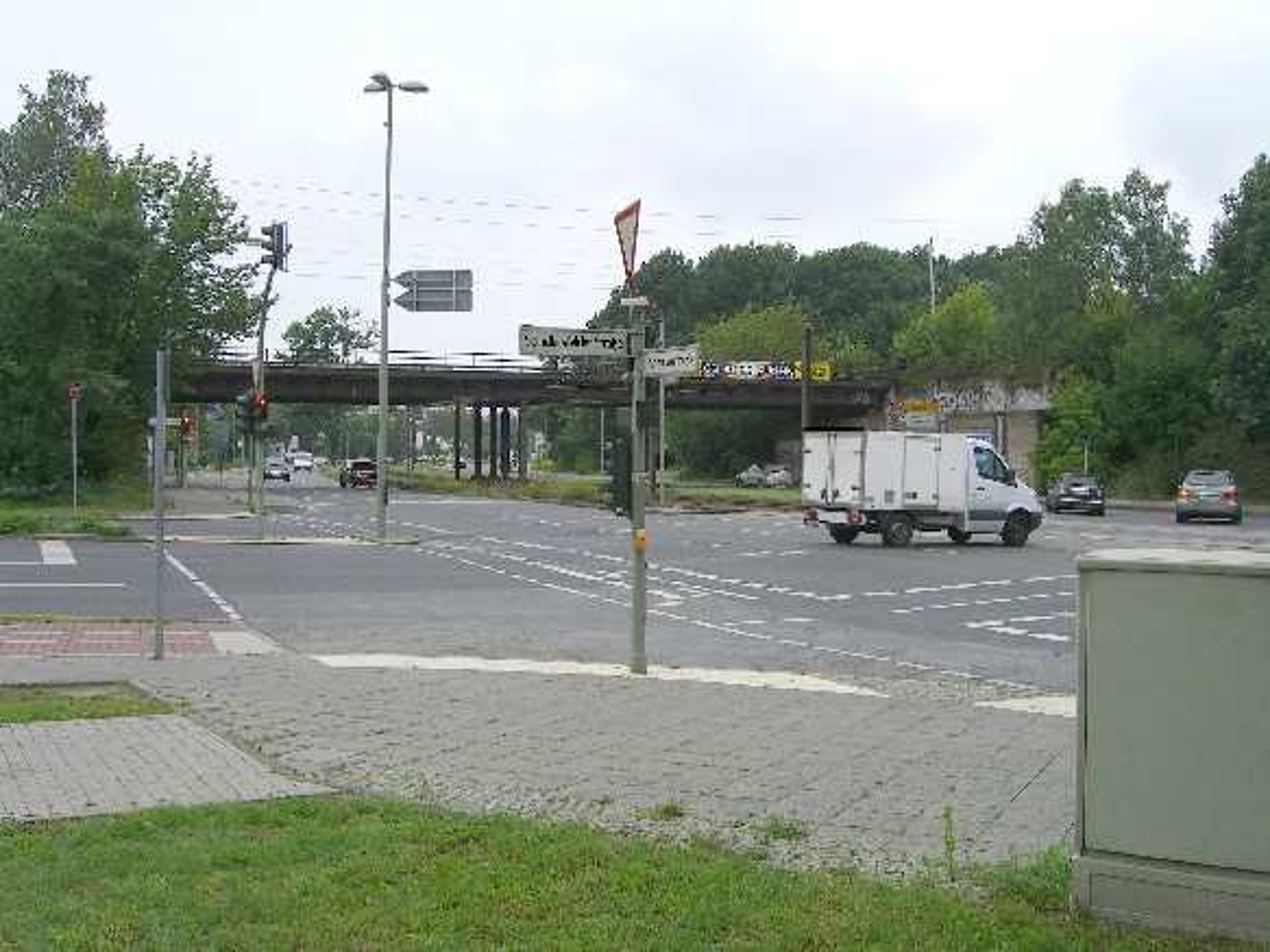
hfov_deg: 49.0
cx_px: 635
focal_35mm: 38
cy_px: 476
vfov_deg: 37.7
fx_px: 1394
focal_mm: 7.9
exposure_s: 1/250
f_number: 4
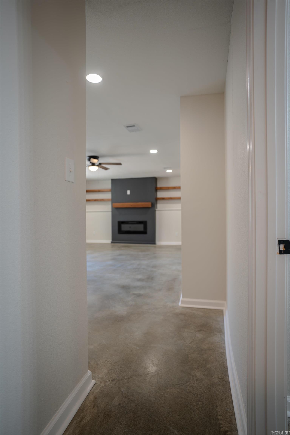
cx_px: 145
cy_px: 218
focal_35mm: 20
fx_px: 242
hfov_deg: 61.9
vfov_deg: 84.0
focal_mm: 20
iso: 200
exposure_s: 1/50
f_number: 2
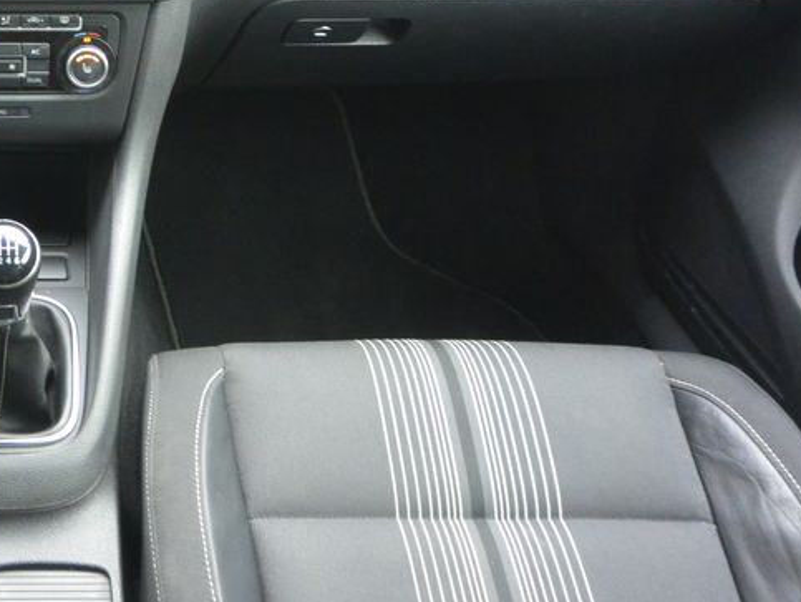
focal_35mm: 55
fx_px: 1274
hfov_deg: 31.8
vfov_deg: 25.8
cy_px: 69
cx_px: -25
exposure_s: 1/50
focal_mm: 10
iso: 800
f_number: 3.5
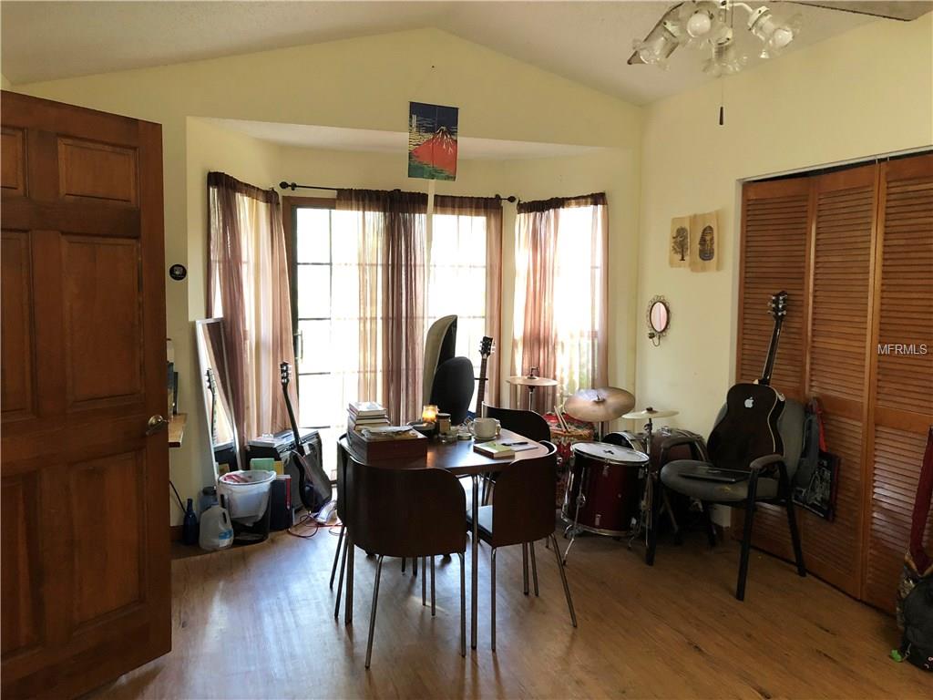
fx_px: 755
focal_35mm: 28
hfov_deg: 63.4
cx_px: 466
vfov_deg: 49.7
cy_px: 350
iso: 64
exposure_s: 1/15
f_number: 1.8
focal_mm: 3.99
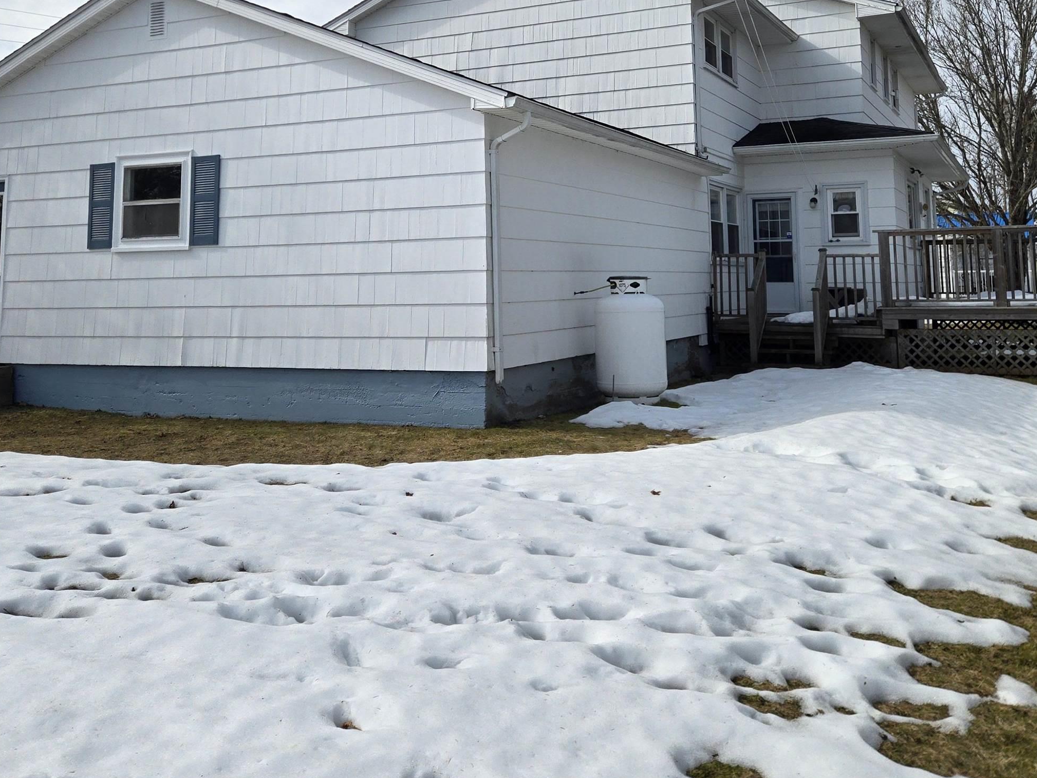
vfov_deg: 38.5
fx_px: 1078
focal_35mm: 36
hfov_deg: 51.3
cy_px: 184
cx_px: 551
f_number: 1.8
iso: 25
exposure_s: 1/2874
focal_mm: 5.4
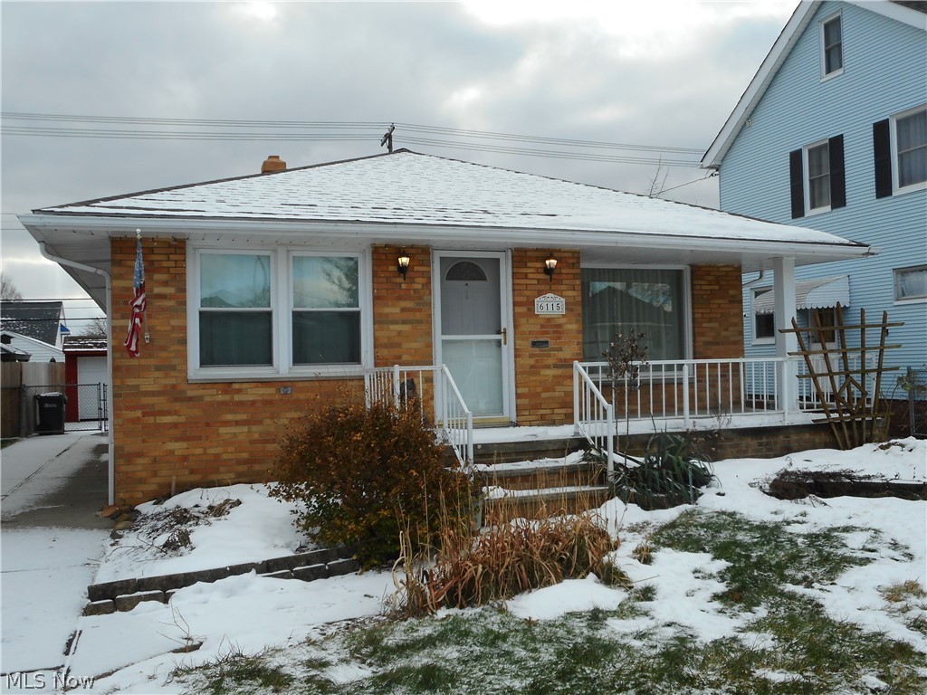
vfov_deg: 41.8
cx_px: 464
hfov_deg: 54.0
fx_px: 911
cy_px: 348
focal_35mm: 34
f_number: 4.2
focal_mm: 6
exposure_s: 1/320
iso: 80
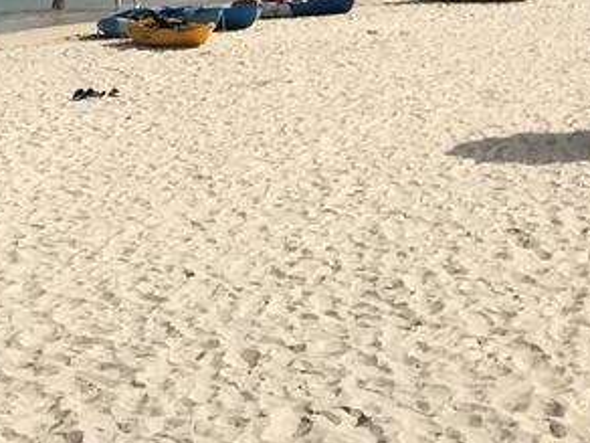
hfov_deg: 17.1
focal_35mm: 115
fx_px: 1960
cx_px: 311
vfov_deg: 12.1
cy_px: -295
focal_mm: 3.99
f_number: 1.8
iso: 20
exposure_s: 1/5650
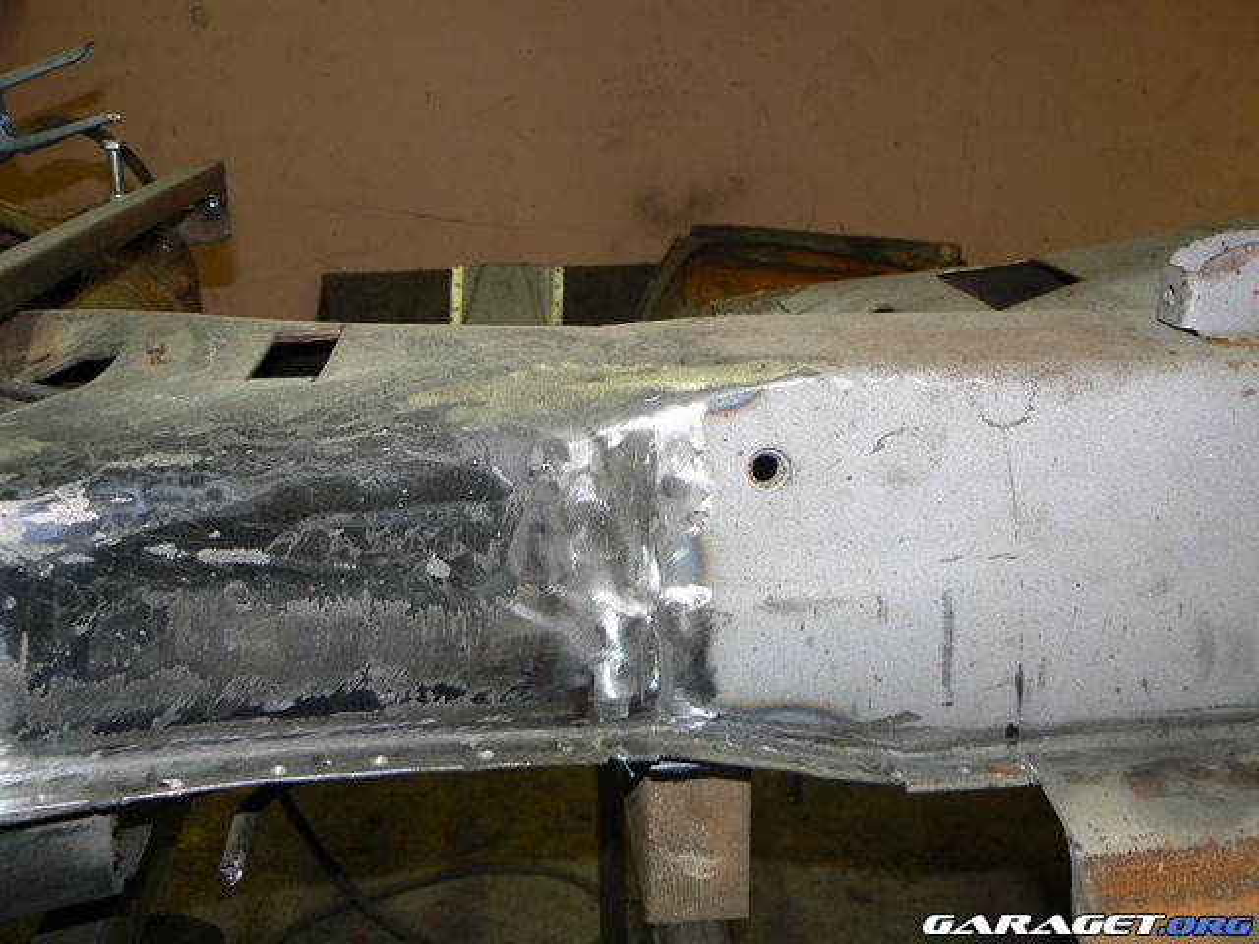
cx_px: 630
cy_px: 472
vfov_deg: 39.7
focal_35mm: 36
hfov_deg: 51.4
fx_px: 1309
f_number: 2.8
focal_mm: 6
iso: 100
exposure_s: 1/30
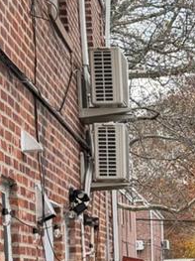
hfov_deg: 10.3
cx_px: 271
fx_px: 1052
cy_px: 322
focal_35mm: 140
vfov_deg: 13.7
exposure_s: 1/206
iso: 80
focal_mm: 6.76
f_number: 1.78
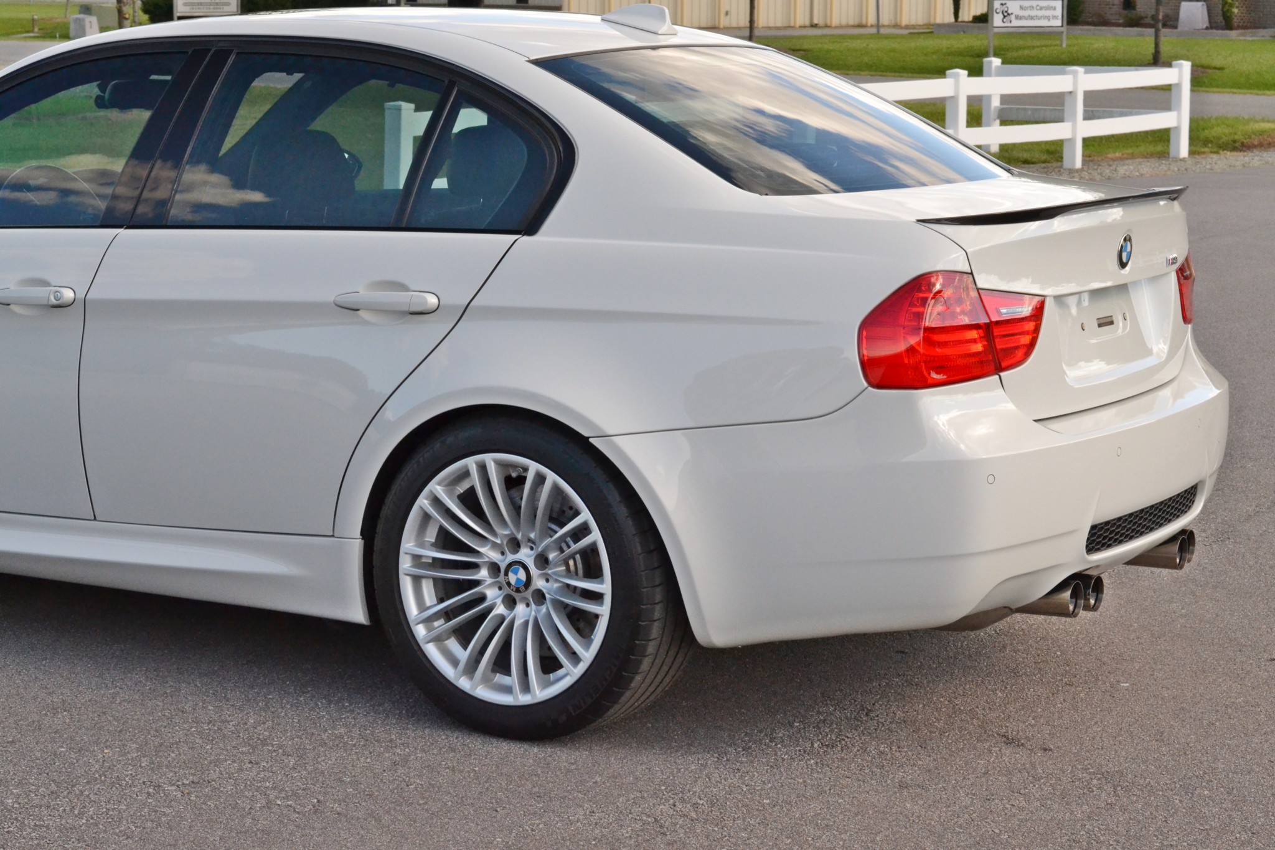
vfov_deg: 18.2
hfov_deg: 27.0
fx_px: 2656
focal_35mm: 75
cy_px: 425
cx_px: 638
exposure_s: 1/500
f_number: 11
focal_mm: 50
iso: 1600
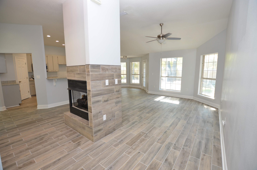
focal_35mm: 15
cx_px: 128
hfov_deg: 100.5
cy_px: 85
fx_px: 107
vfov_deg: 77.1
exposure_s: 1/60
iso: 320
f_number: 4
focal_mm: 10
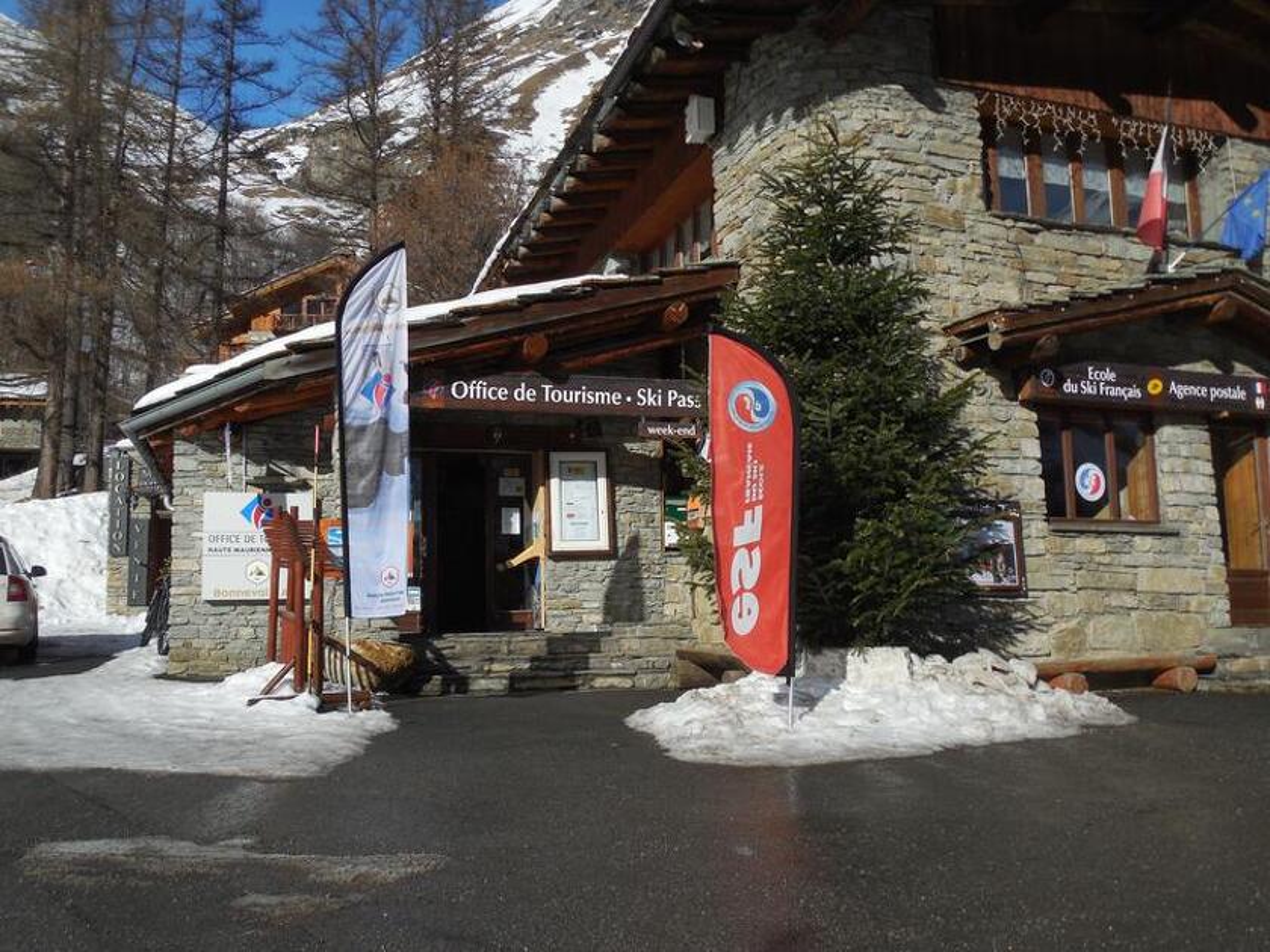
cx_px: 635
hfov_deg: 52.6
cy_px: 476
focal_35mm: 35
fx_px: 1284
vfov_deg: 40.7
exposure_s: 1/400
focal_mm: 6.3
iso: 125
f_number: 7.4
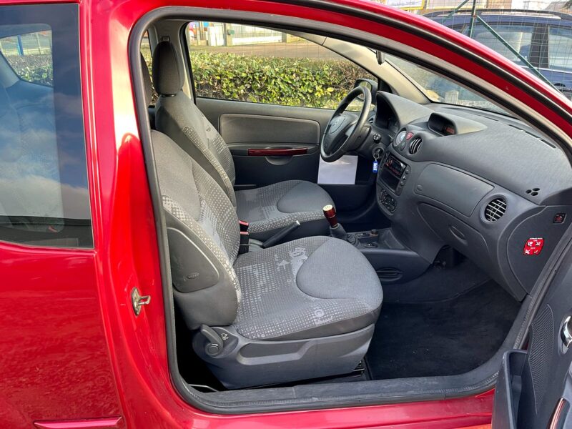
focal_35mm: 26
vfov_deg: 53.1
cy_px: 214
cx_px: 286
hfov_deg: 67.3
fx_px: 430
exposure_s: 1/121
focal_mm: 5.1
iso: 40
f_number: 1.6
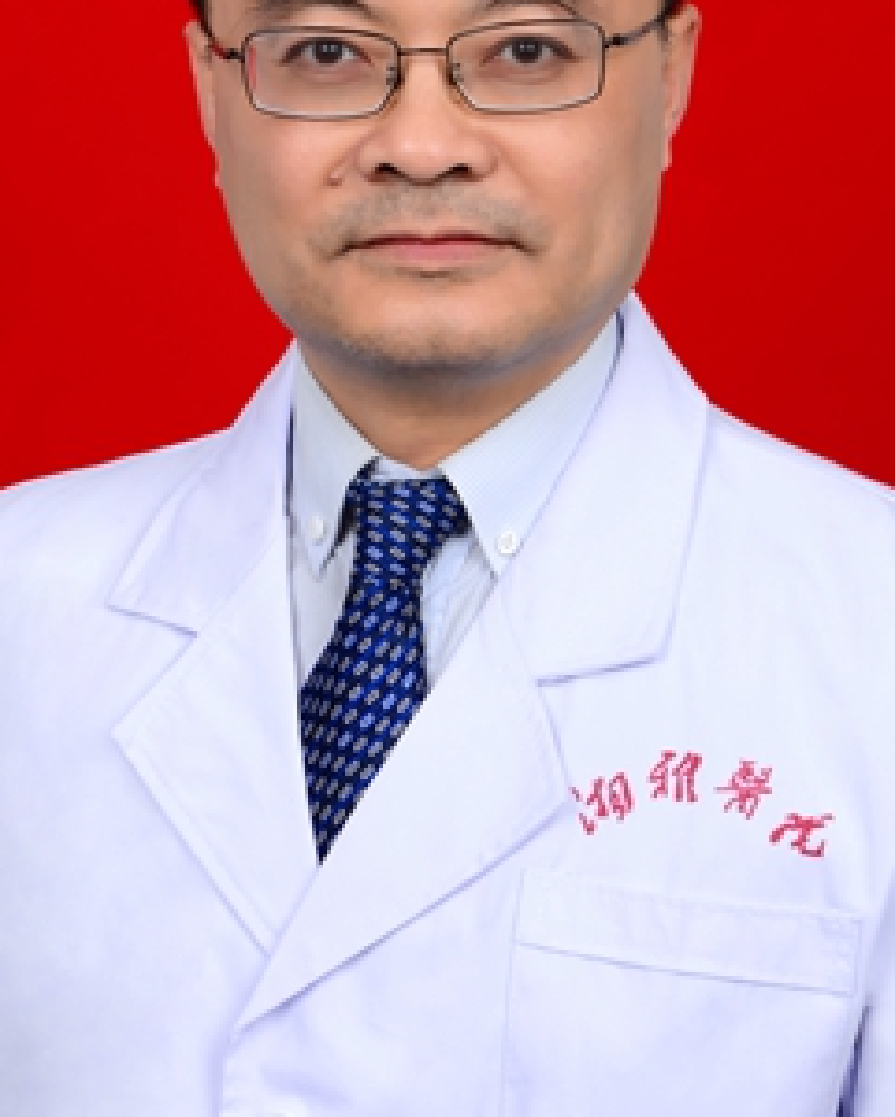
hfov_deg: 14.0
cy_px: 366
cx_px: 435
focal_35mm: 110
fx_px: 3640
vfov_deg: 17.4
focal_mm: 52
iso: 100
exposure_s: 1/60
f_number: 11
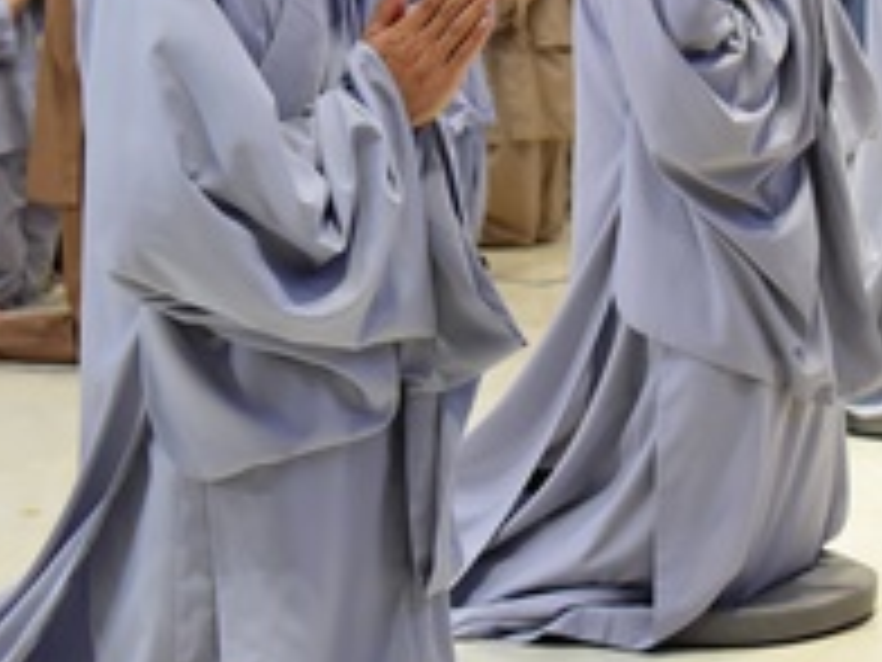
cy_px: 38
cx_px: 518
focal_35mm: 140
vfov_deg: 10.5
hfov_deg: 14.1
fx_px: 3567
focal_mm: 44
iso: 1600
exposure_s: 1/125
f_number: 4
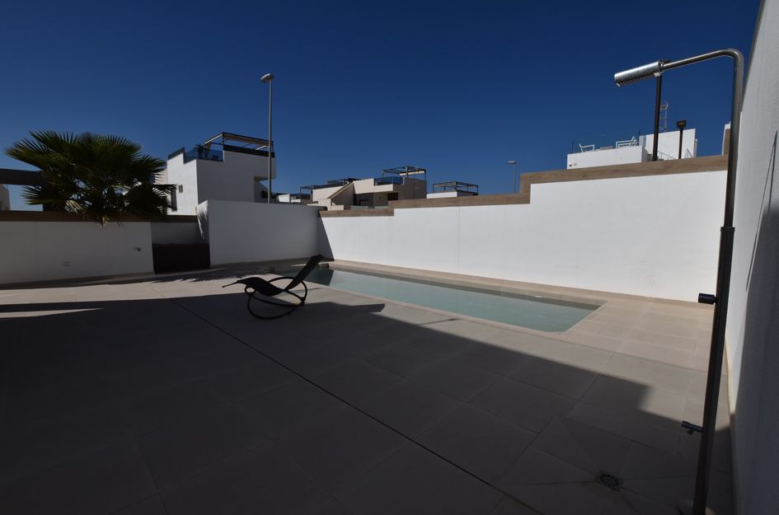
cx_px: 390
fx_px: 324
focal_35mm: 15
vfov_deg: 77.0
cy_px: 258
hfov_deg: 100.5
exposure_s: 1/1250
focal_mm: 10
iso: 200
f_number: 10
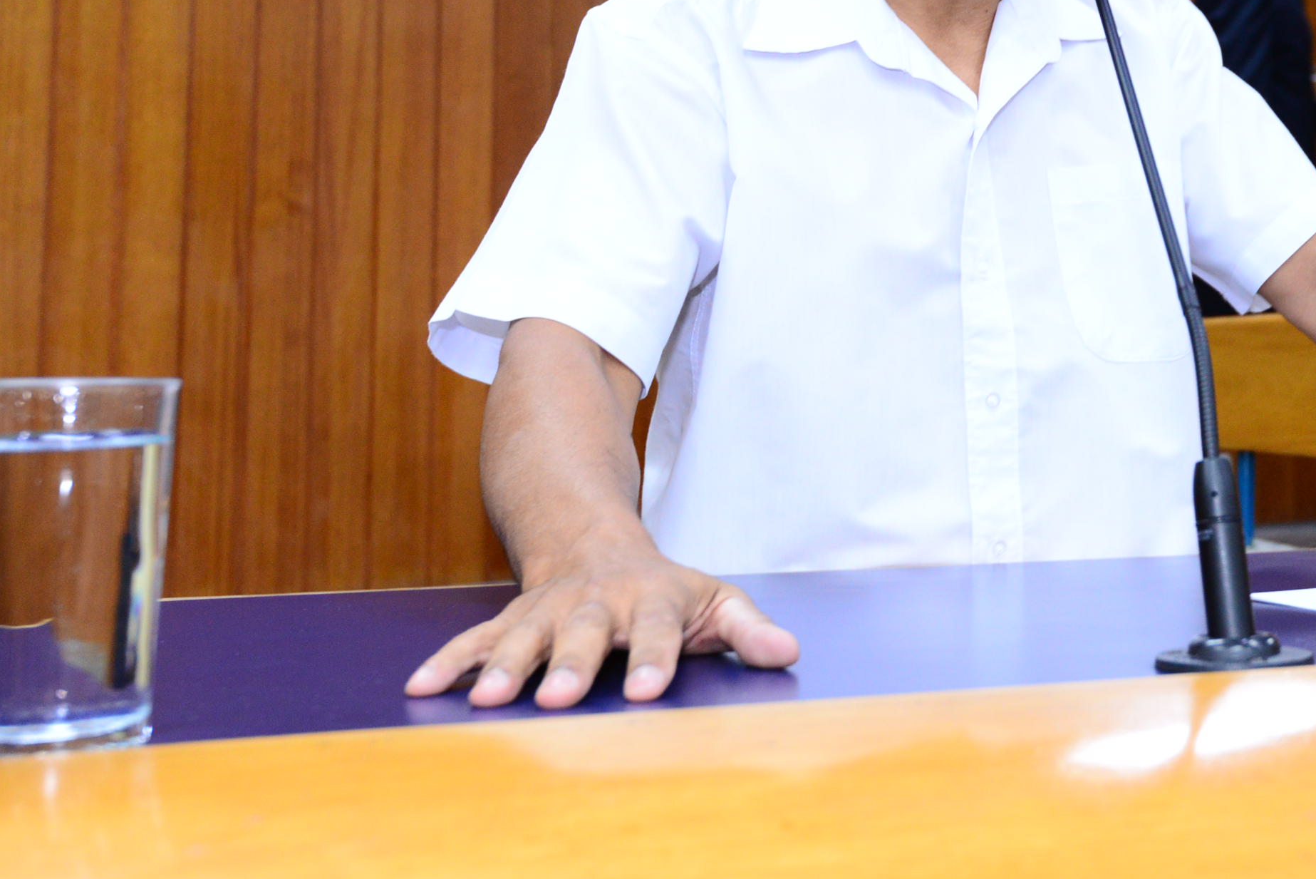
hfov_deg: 34.0
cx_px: 1059
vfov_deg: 23.4
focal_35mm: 57
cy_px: 164
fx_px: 2084
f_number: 5
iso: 2500
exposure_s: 1/60
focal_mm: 35
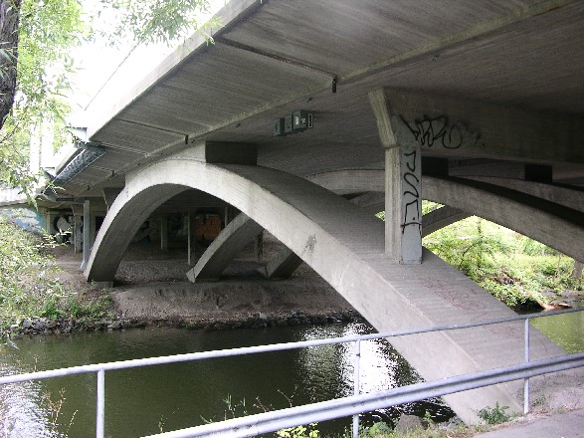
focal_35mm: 35
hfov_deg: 52.6
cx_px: 292
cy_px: 219
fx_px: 590
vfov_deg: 40.7
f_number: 3.2
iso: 50
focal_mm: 8.9
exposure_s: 1/22.5
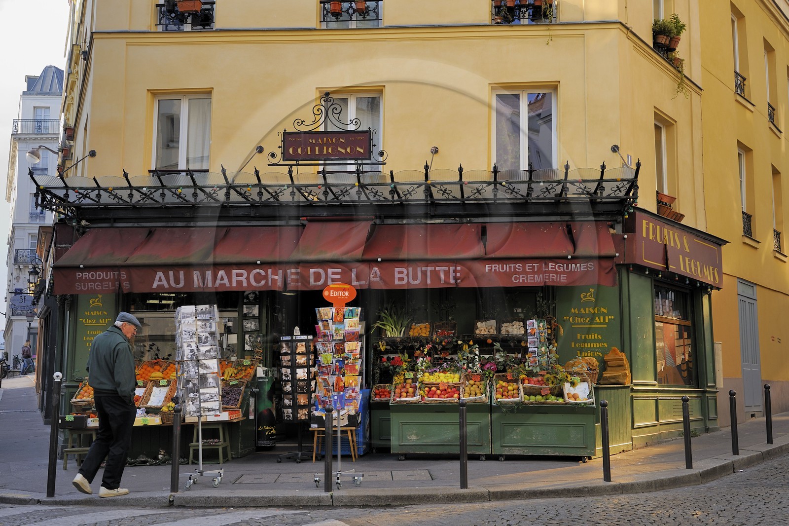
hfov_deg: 50.7
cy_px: 263
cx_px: 394
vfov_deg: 35.0
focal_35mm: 38
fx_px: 833
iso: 400
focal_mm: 38
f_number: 10
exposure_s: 1/125
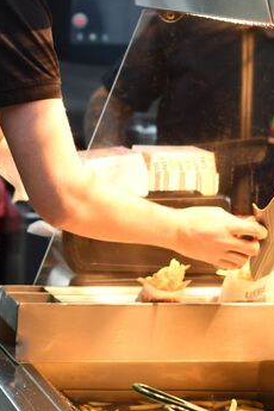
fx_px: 1986
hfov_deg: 7.9
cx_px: 65
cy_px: 80
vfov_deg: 11.8
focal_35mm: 174
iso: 400
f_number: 2.5
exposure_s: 1/200
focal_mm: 50
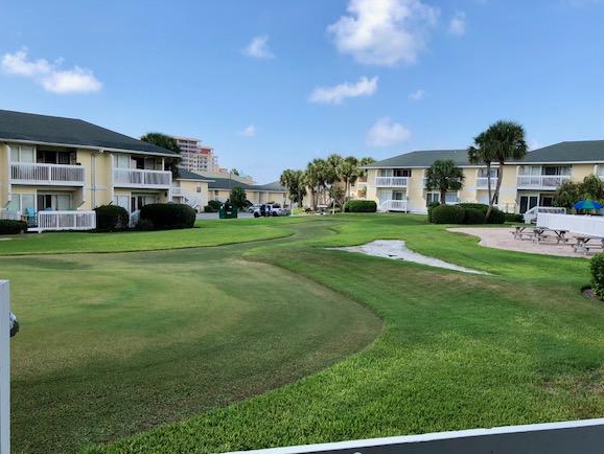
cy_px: 250
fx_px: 541
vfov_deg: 45.4
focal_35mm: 31
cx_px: 291
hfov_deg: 58.3
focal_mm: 3.99
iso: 20
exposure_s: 1/1517
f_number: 1.8
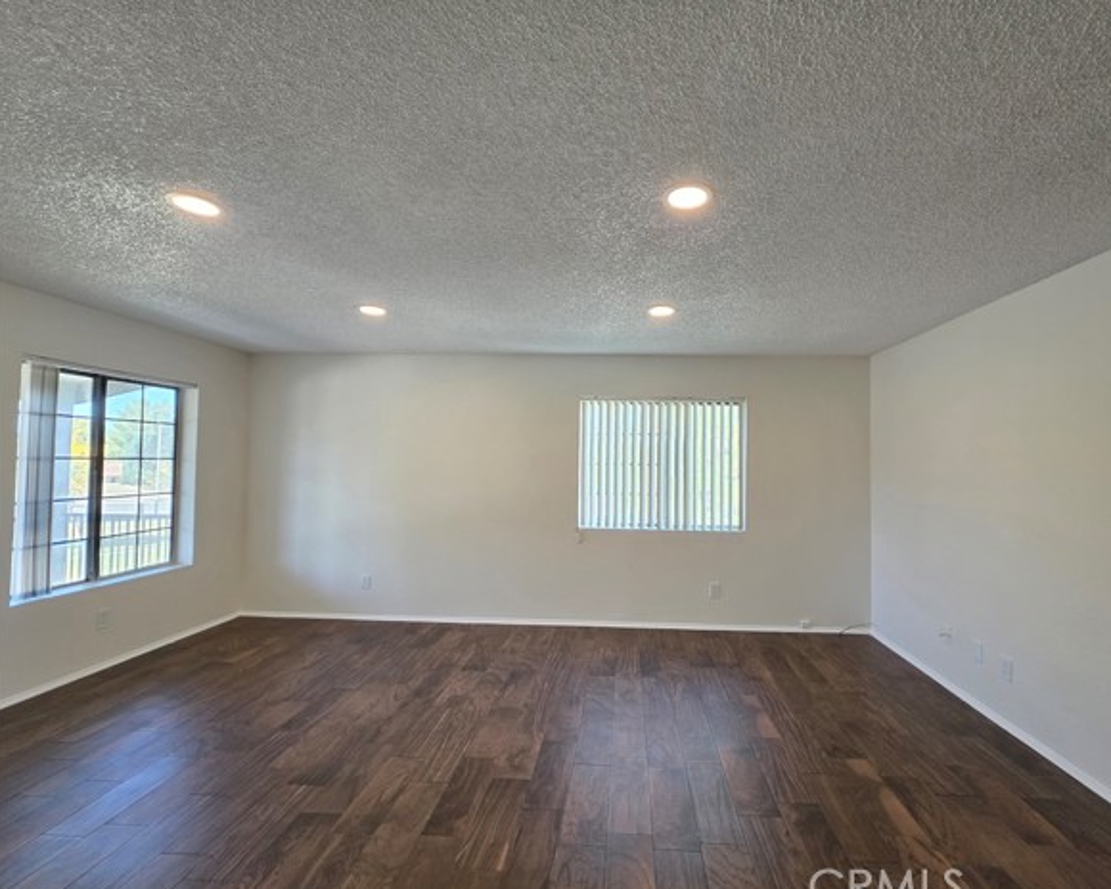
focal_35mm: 14
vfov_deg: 88.0
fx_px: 460
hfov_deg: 100.4
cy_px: 454
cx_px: 607
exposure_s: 1/120
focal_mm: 2.2
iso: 200
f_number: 1.9
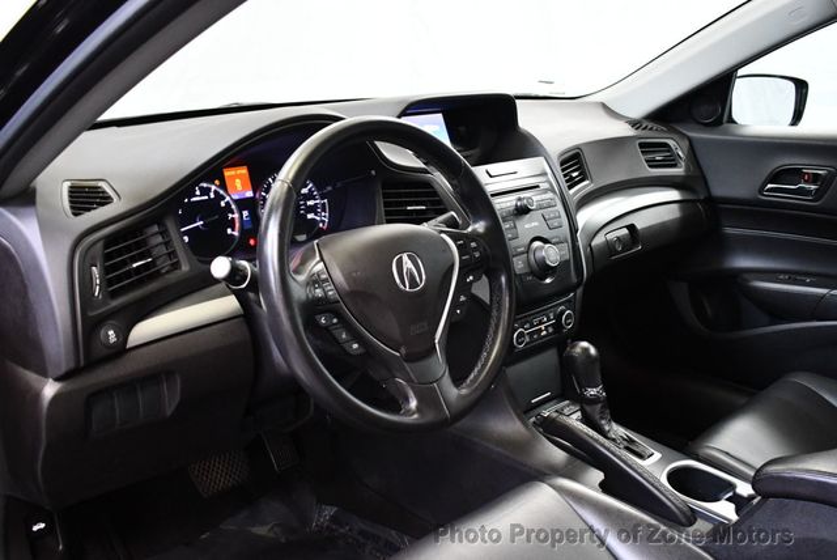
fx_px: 838
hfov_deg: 53.1
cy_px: 280
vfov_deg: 36.9
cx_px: 418
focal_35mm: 36
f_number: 3.5
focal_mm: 18
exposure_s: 1/80
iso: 3200
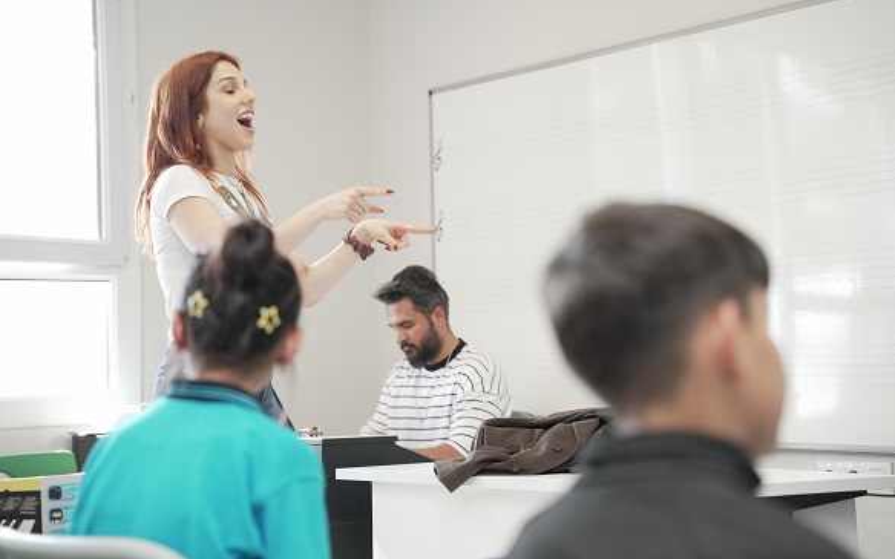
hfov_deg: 29.7
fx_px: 1686
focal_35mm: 69
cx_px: 451
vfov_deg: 18.8
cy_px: 273
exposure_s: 1/250
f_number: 2.8
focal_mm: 67.1
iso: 800
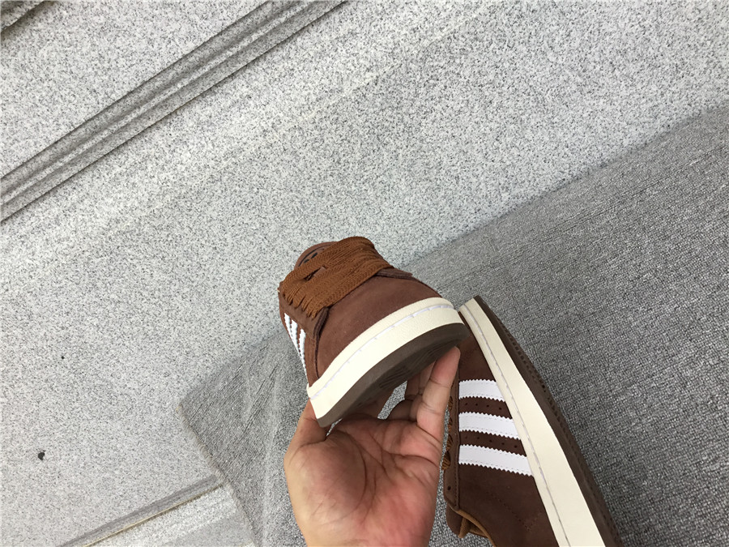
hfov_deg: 58.4
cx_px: 364
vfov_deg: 45.4
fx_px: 653
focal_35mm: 31
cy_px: 274
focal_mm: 3.3
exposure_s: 1/100
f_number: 2.4
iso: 40
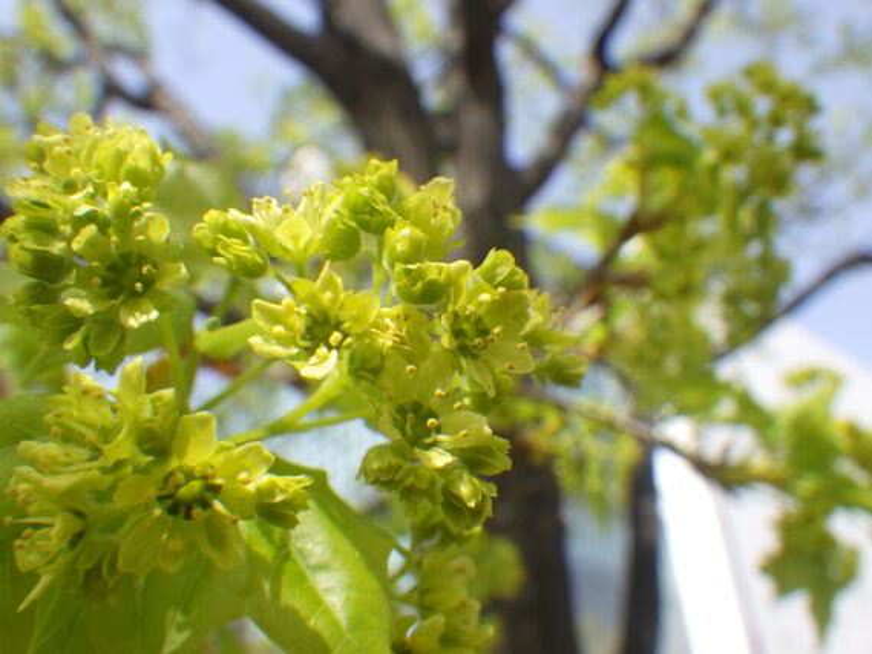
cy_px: 327
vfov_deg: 41.8
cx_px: 436
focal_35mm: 34
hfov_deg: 53.9
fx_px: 857
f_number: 4.6
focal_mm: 6.1
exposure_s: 1/400
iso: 125
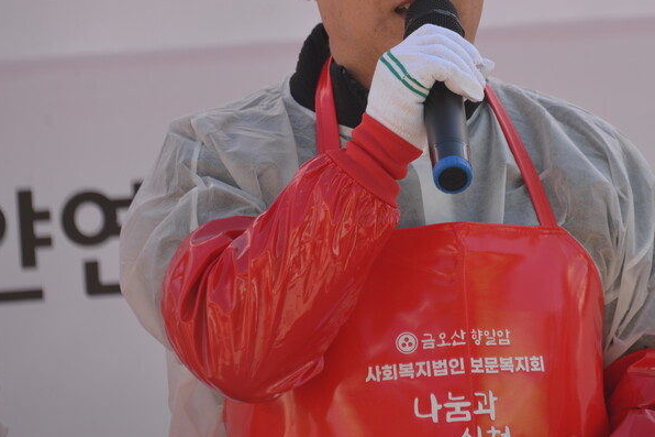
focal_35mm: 403
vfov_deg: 3.4
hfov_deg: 5.1
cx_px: 426
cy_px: 98
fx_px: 7330
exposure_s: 1/500
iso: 250
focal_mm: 250
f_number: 5.6
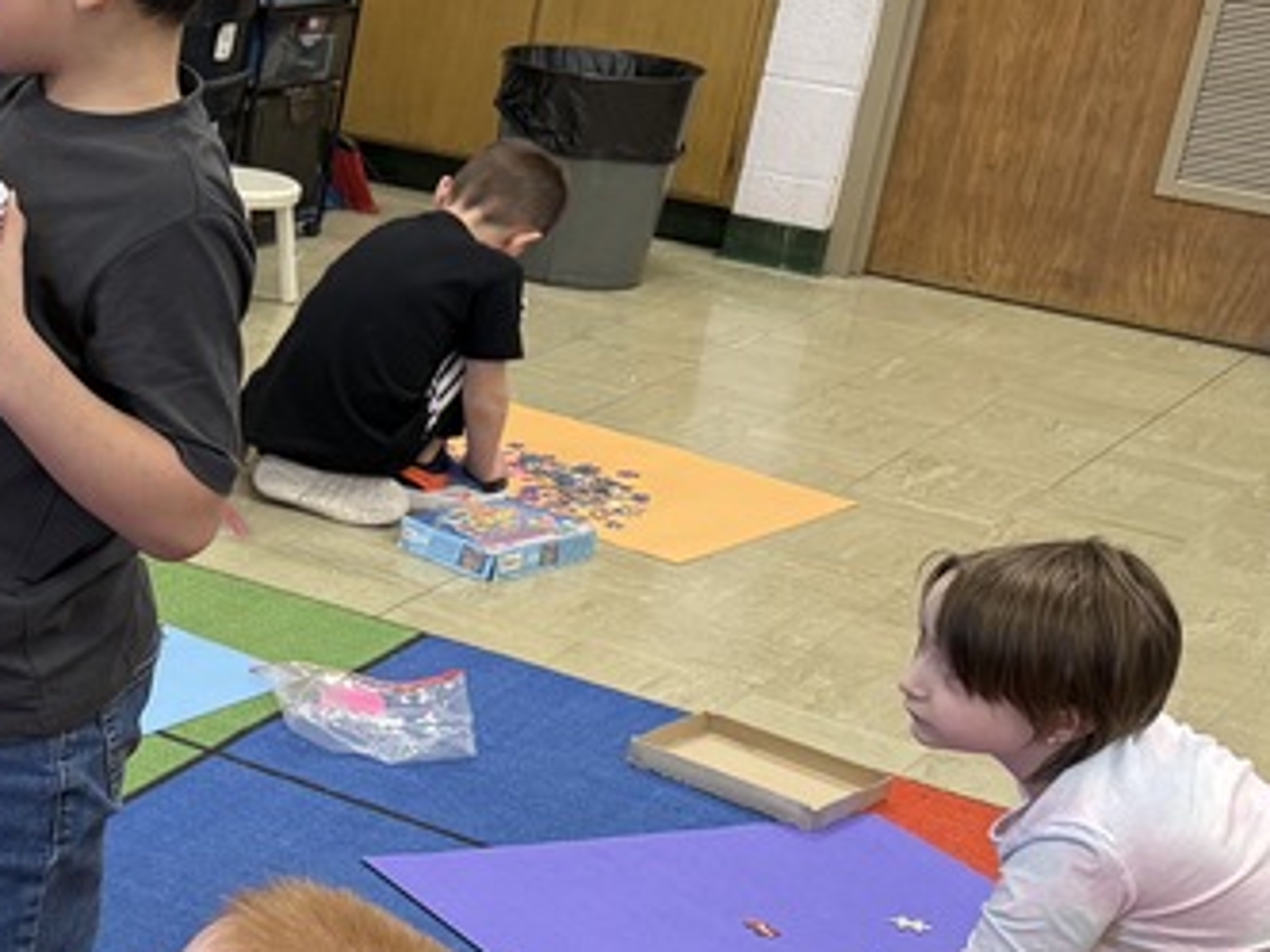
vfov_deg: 19.9
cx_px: -608
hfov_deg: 22.0
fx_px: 2715
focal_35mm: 74
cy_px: 508
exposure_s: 1/60
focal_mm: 6.76
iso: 160
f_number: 1.78
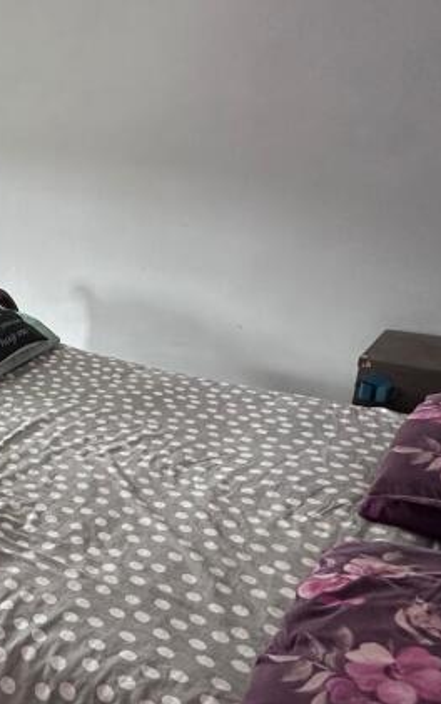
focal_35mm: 36
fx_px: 692
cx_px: -159
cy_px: 360
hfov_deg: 28.0
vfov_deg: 54.0
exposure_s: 1/99
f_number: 2.2
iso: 160
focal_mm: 2.22
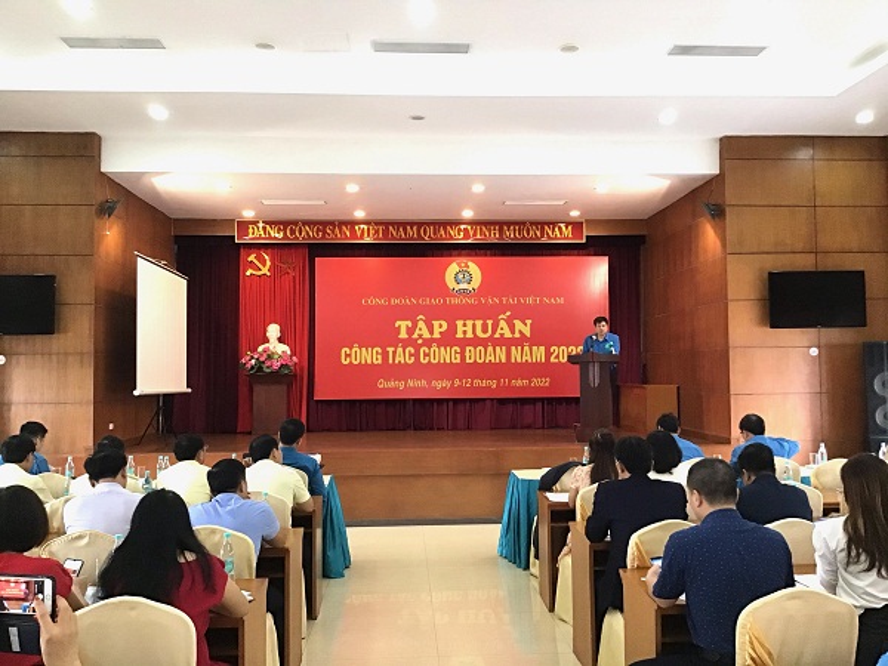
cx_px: 444
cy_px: 333
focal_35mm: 31
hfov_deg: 58.4
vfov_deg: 45.4
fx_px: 795
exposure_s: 1/33
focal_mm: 3.3
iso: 200
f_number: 2.4
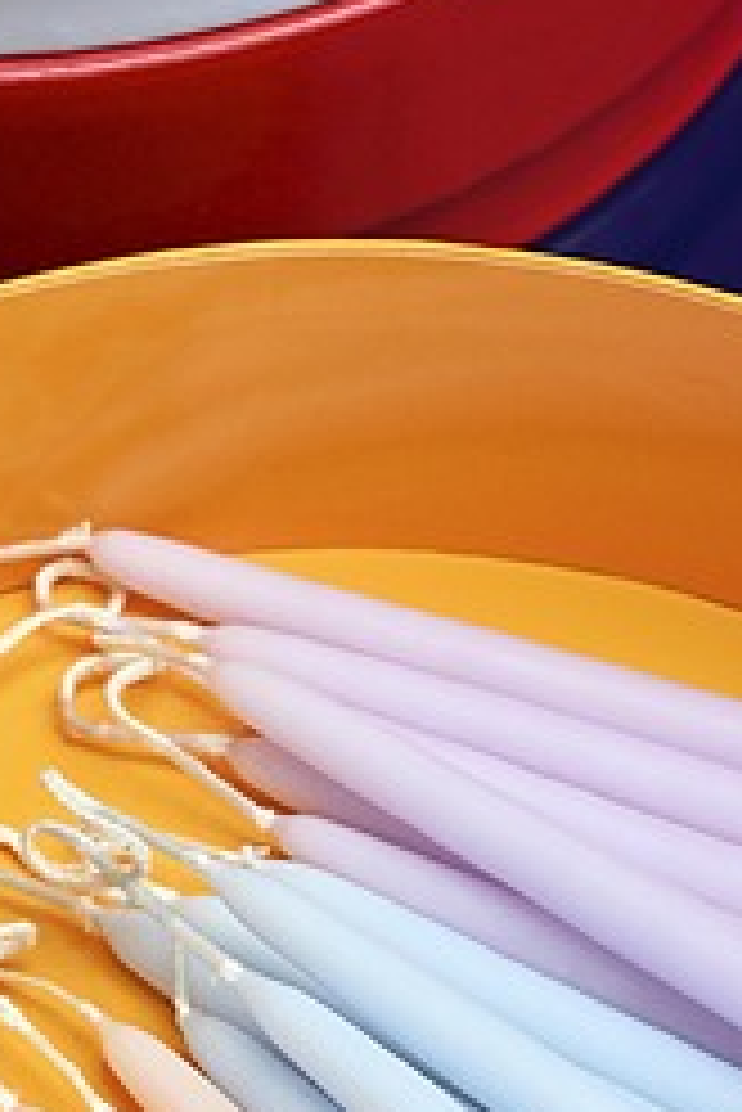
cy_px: 966
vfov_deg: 6.9
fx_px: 9200
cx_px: 297
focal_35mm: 298
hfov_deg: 4.6
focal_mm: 85
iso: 400
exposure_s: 1/125
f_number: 5.6
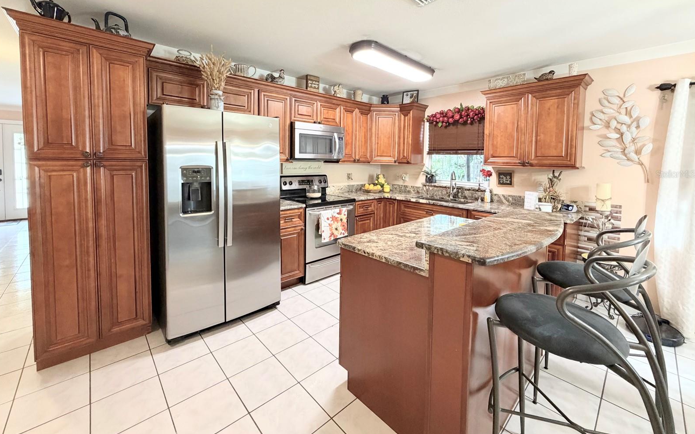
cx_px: 346
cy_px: 174
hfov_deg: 101.5
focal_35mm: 15
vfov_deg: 74.0
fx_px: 284
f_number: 2.2
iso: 500
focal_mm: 2.22
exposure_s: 1/60
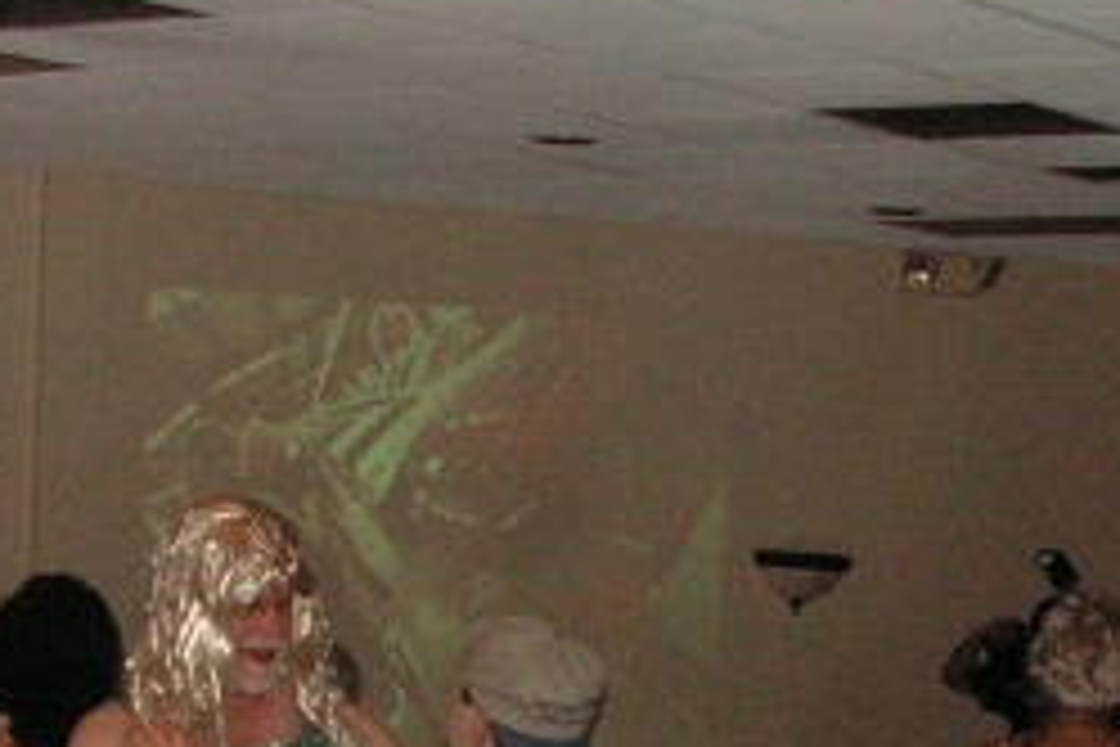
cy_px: 994
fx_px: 4044
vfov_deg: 10.3
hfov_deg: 15.8
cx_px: 517
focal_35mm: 130
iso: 160
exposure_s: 1/40
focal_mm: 6
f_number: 3.2
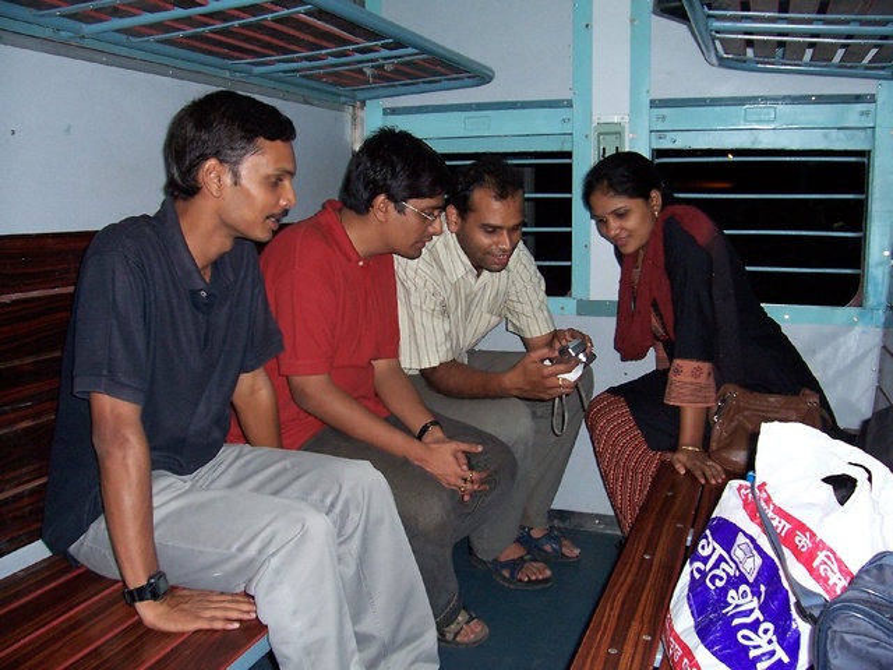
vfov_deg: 41.8
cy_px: 335
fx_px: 877
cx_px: 446
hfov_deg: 54.0
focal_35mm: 34
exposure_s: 1/60
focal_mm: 5.6
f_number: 2.7
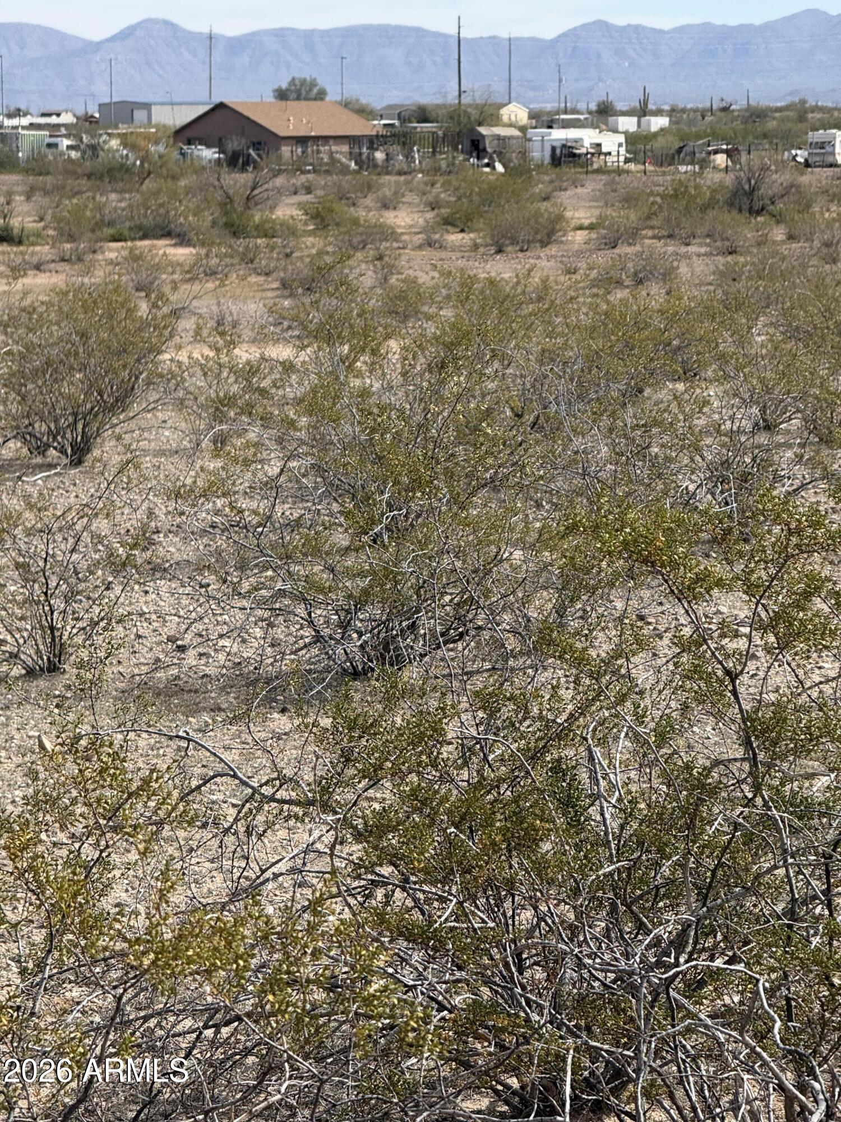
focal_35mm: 120
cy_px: 561
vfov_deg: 16.4
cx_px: 420
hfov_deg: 12.3
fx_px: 3887
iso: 64
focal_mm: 15.66
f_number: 2.8
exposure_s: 1/1650
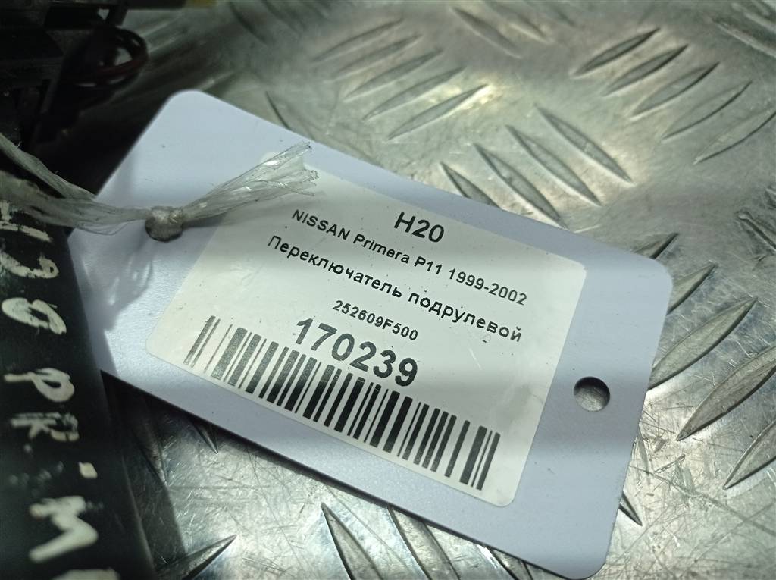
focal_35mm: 28
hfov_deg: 63.5
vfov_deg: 49.6
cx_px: 388
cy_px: 290
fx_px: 627
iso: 107
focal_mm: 4.7
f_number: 1.79
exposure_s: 1/749
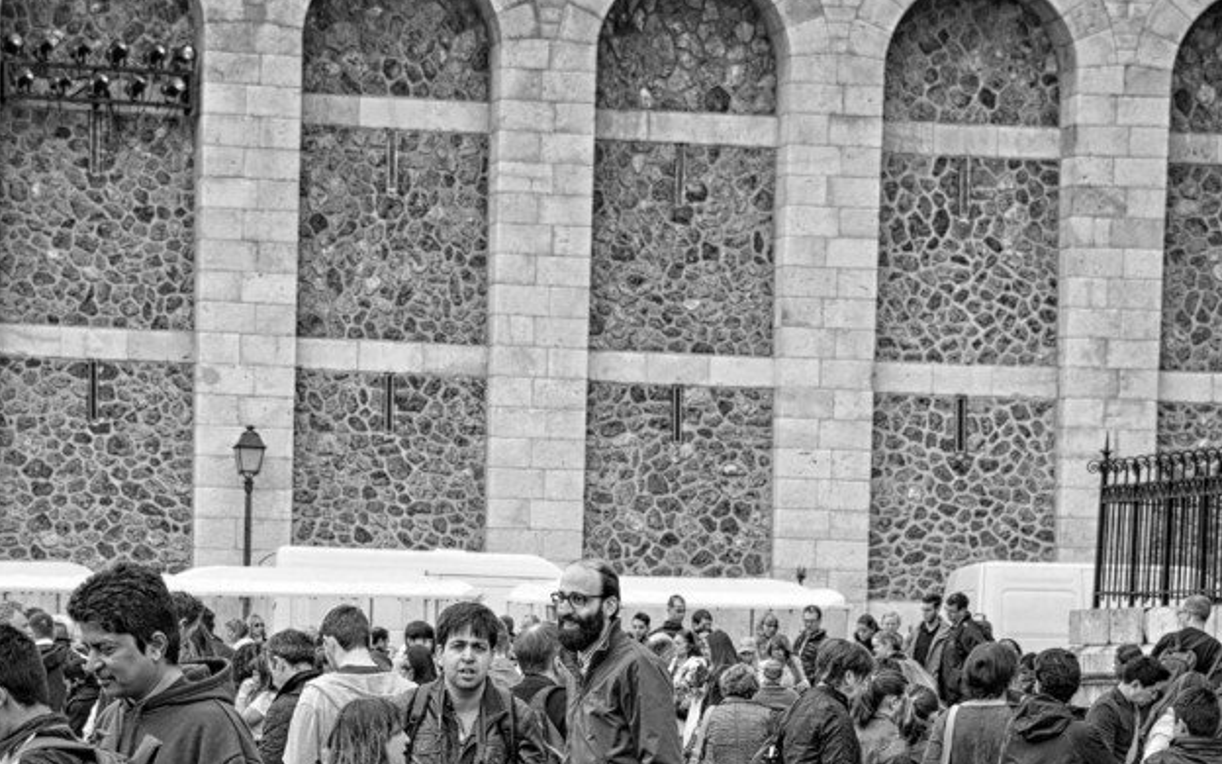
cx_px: 460
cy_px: 744
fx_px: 5428
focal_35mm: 163
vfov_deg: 8.0
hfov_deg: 12.8
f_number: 7.1
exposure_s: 1/320
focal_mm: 78
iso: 400
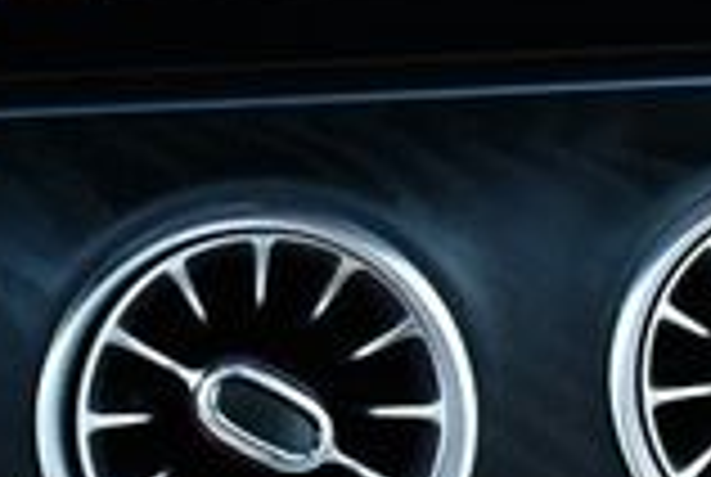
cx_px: 513
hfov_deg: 14.0
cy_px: -76
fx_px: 2889
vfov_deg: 9.3
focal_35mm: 146
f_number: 3.5
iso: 800
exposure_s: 1/250
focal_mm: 18
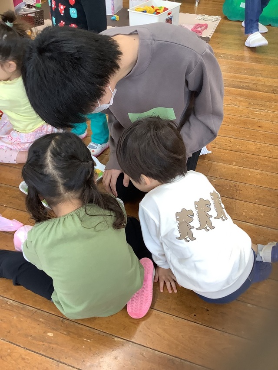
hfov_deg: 45.4
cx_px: 139
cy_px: 185
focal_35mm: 31
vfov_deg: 58.4
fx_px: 332
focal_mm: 3.3
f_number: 2.4
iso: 125
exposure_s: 1/50
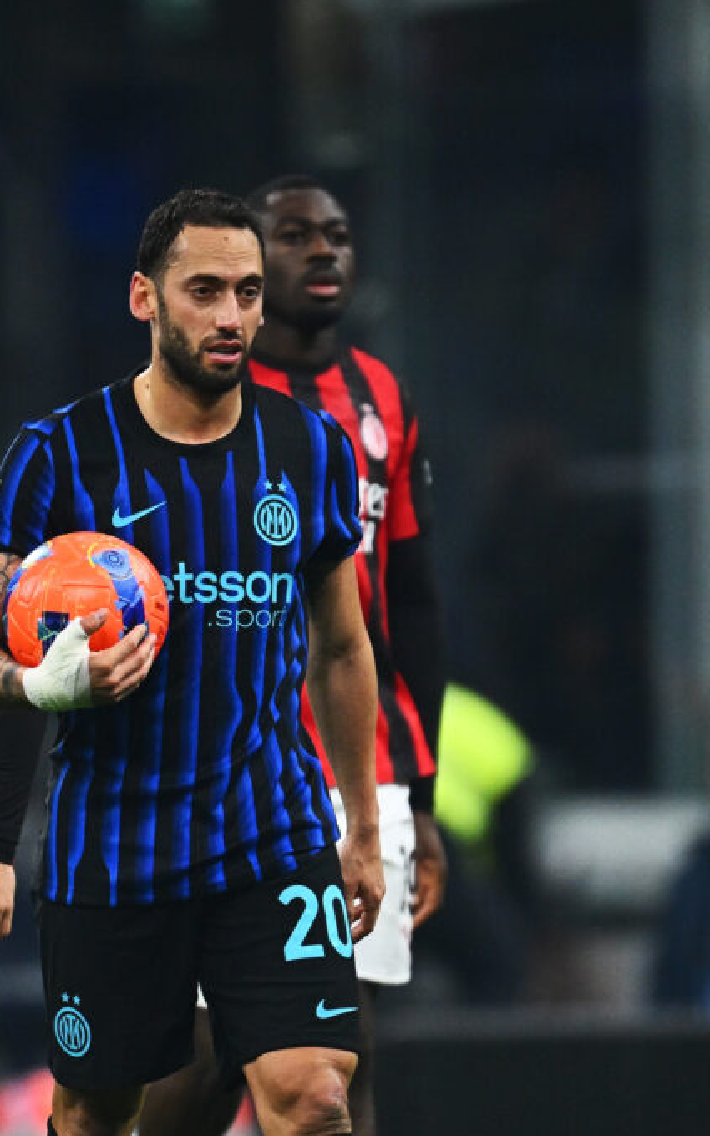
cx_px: 198
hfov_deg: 1.5
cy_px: 782
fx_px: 26594
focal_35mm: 859
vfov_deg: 2.4
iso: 3200
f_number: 4
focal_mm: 560
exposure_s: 1/1600
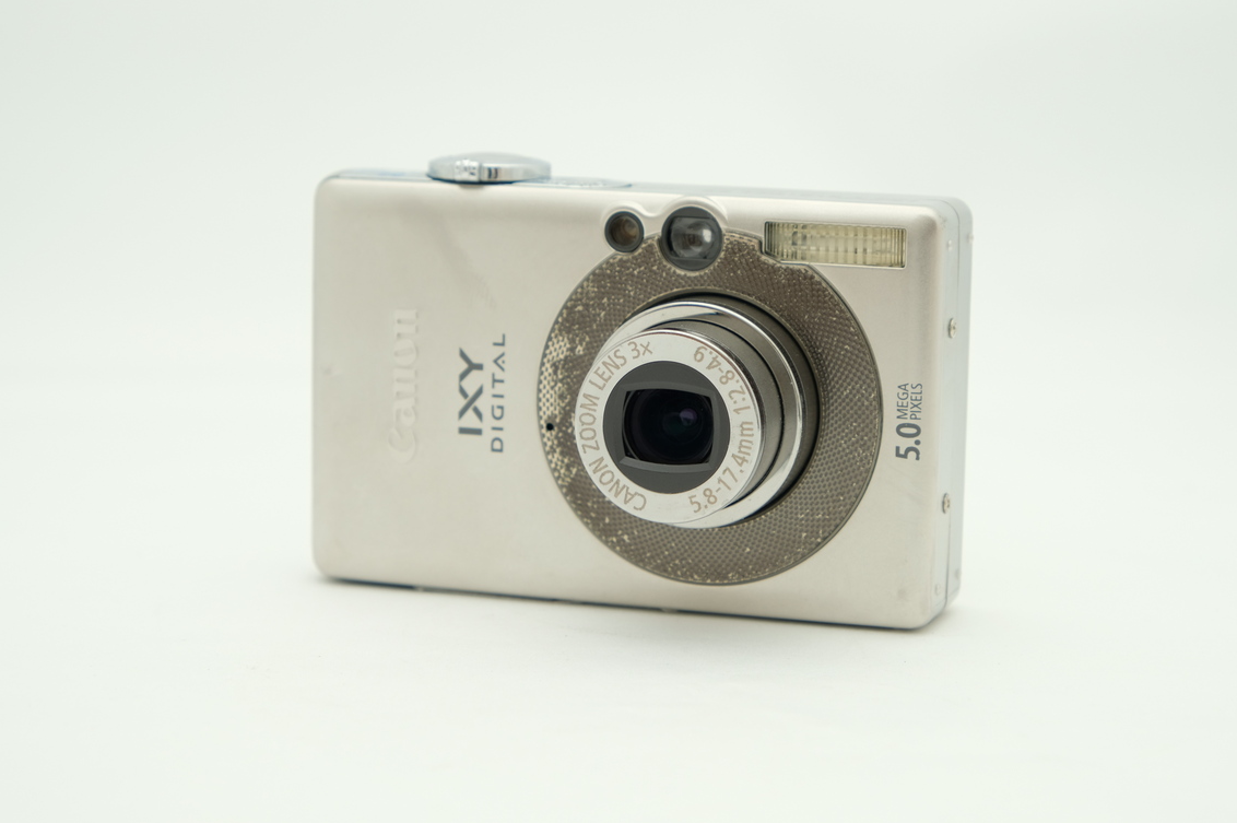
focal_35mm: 88
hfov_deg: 23.1
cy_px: 389
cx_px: 634
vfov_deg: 15.5
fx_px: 3021
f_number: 8
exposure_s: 1/125
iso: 200
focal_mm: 55
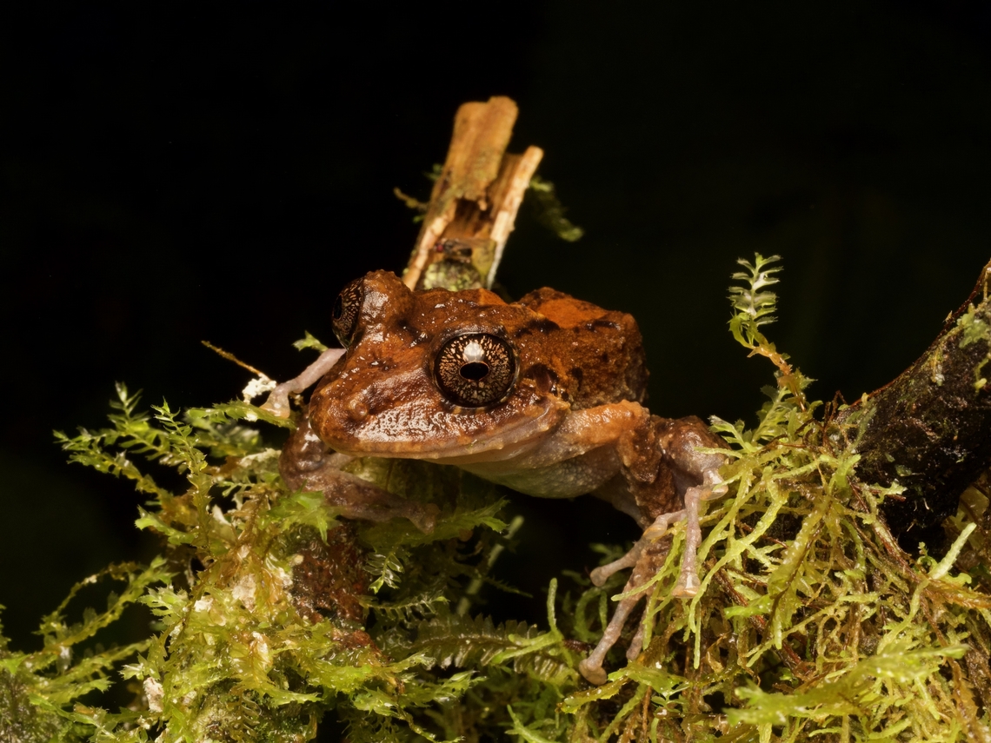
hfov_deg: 16.4
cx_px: 496
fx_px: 3435
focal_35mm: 120
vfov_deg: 12.3
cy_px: 372
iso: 800
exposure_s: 1/60
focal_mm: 60
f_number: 16
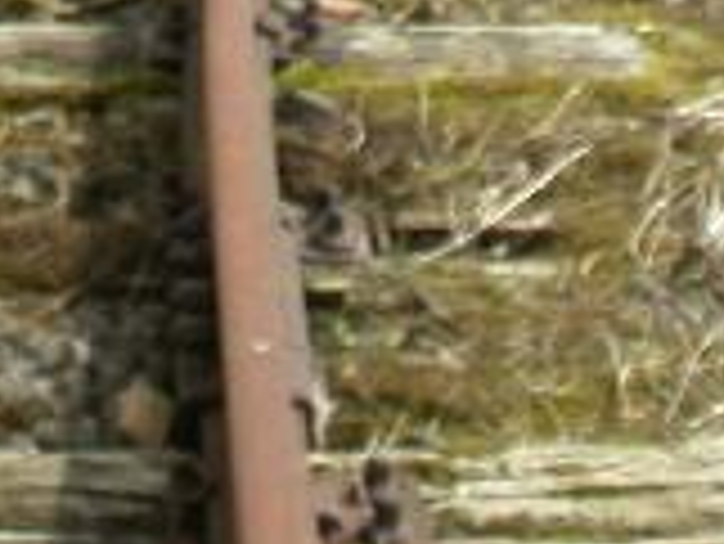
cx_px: 126
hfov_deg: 10.4
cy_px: -715
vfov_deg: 7.4
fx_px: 3956
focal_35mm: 189
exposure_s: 1/343
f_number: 5.3
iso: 100
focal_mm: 7.85
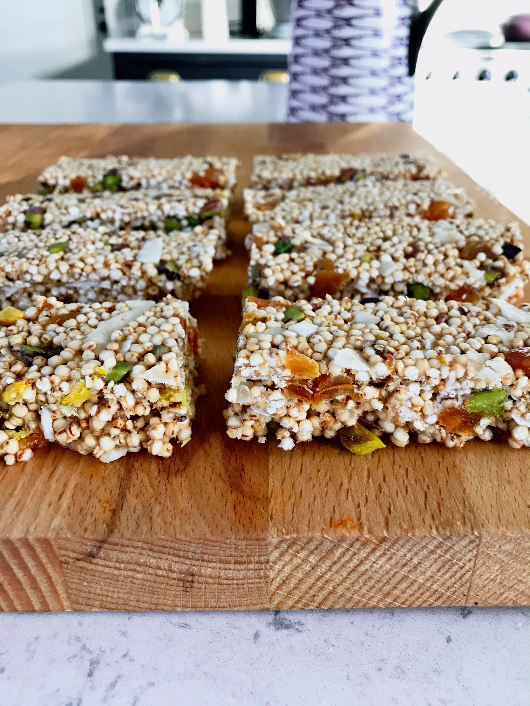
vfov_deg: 63.4
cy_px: 353
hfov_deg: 49.7
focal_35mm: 28
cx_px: 265
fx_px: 572
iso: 25
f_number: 1.8
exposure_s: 1/30
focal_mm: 3.99
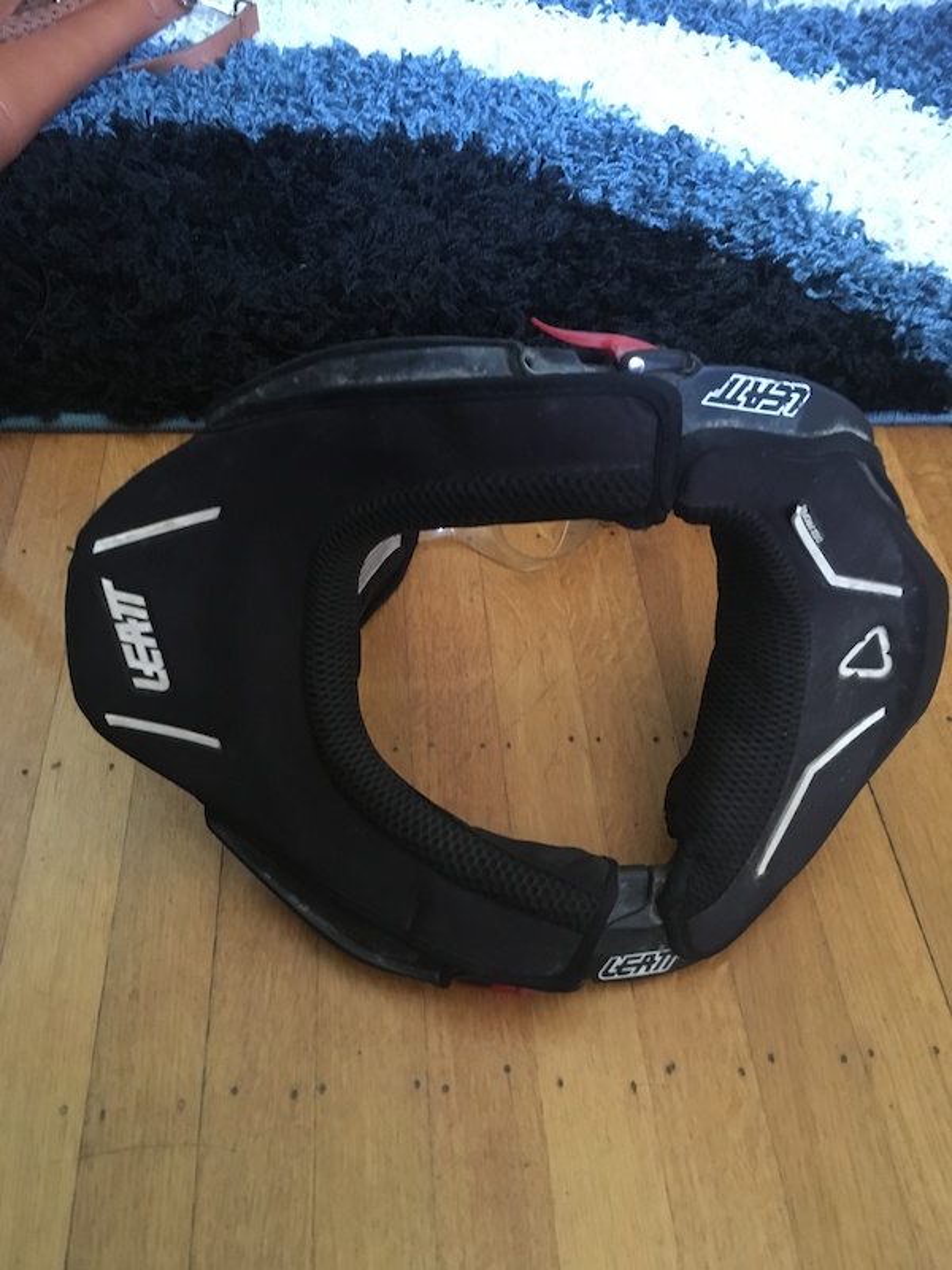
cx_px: 476
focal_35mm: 29
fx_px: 1063
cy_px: 635
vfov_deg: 61.7
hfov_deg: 48.2
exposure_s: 1/15
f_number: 2.2
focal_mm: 4.15
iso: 500
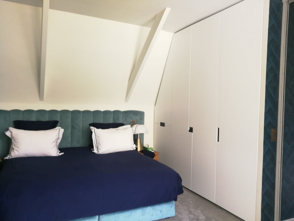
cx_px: 147
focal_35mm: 27
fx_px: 229
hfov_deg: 65.3
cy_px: 110
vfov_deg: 51.4
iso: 160
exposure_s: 1/33.3
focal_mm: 3.95
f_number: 4
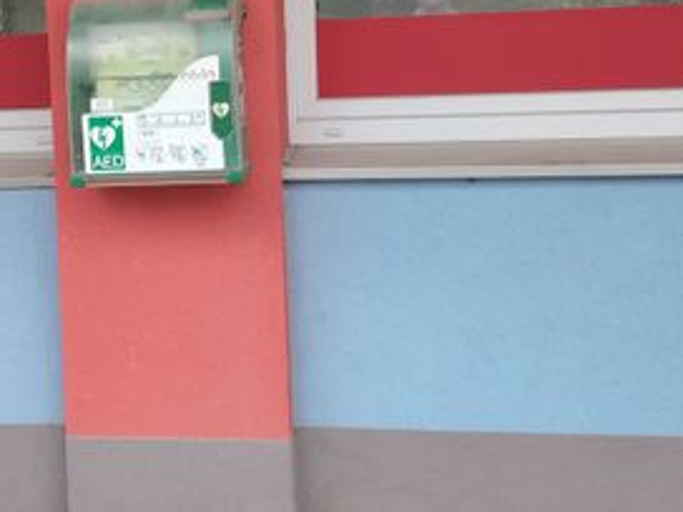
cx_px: 148
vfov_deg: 21.7
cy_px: 105
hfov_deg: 28.4
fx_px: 1322
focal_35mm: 67
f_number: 1.75
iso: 132
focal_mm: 5.25
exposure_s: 1/100
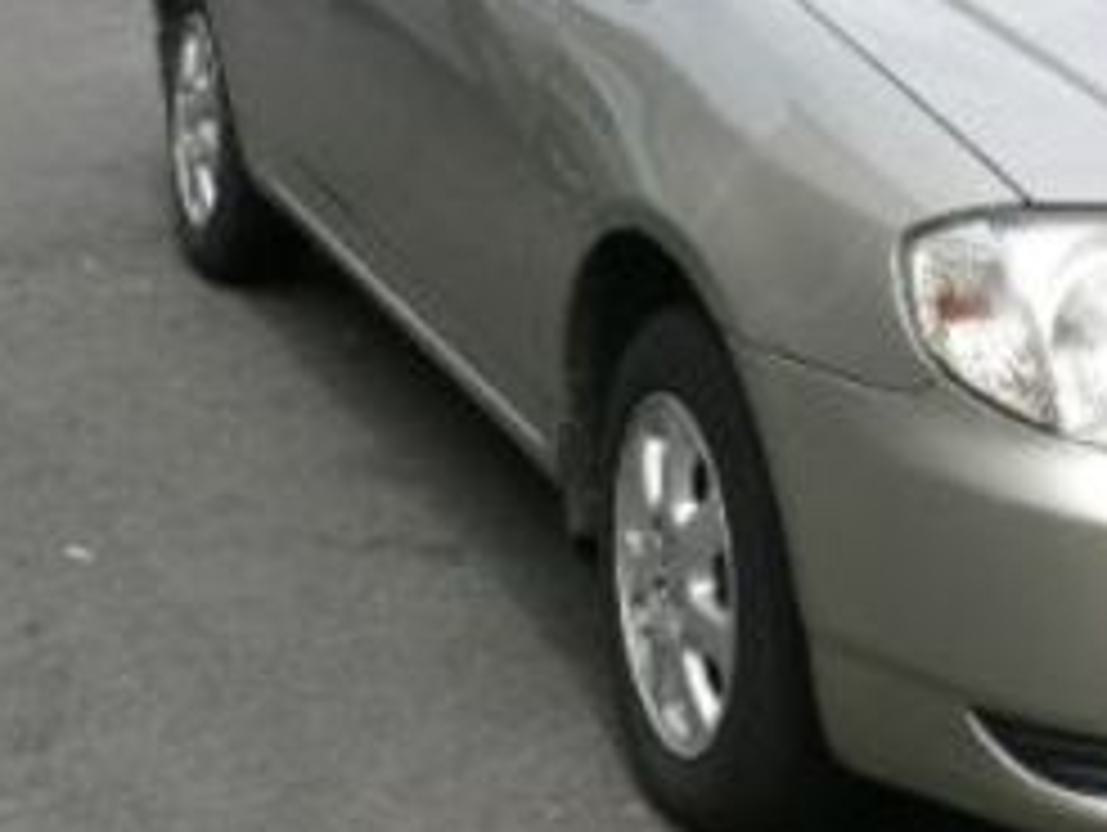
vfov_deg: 16.2
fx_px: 2913
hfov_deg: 20.5
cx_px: 1238
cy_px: 207
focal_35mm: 91
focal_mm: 5.8
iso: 64
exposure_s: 1/160
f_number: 5.6
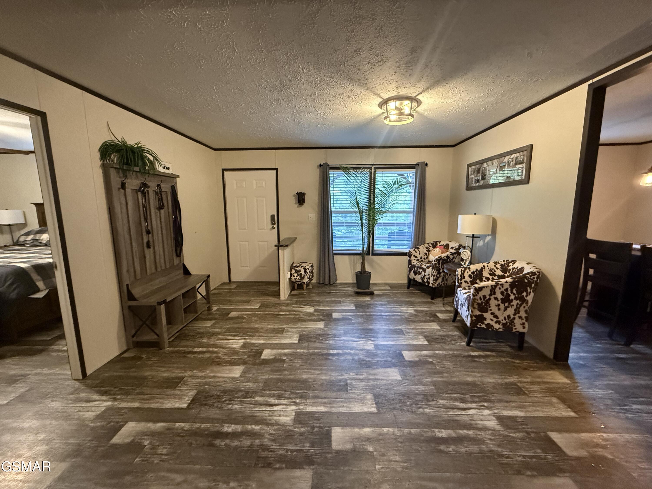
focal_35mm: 14
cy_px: 244
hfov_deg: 102.1
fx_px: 264
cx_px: 326
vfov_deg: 85.7
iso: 1000
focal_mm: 2.22
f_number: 2.2
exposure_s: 1/60
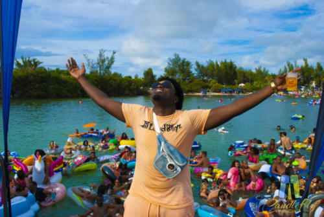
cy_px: 108
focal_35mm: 36
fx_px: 324
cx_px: 162
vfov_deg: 37.0
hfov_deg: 53.1
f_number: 9
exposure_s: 1/320
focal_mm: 24
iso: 100
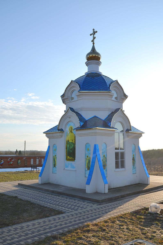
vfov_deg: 57.3
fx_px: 225
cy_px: 122
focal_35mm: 33
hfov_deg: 39.8
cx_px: 82
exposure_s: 1/250
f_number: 8
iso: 100
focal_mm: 22
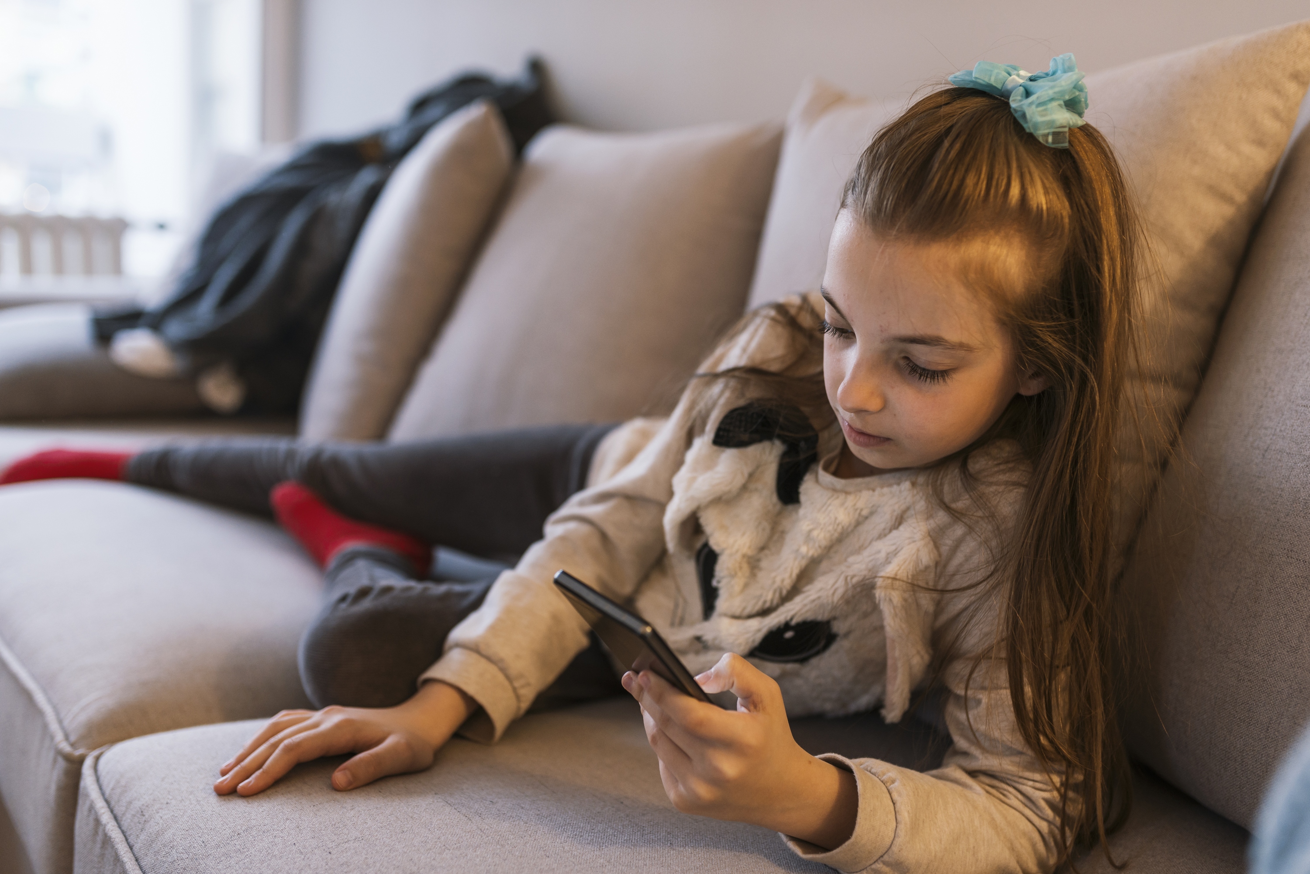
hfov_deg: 54.4
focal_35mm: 35
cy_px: 437
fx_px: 1274
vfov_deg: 37.9
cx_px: 655
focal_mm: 35
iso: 400
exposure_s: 1/125
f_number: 2.2
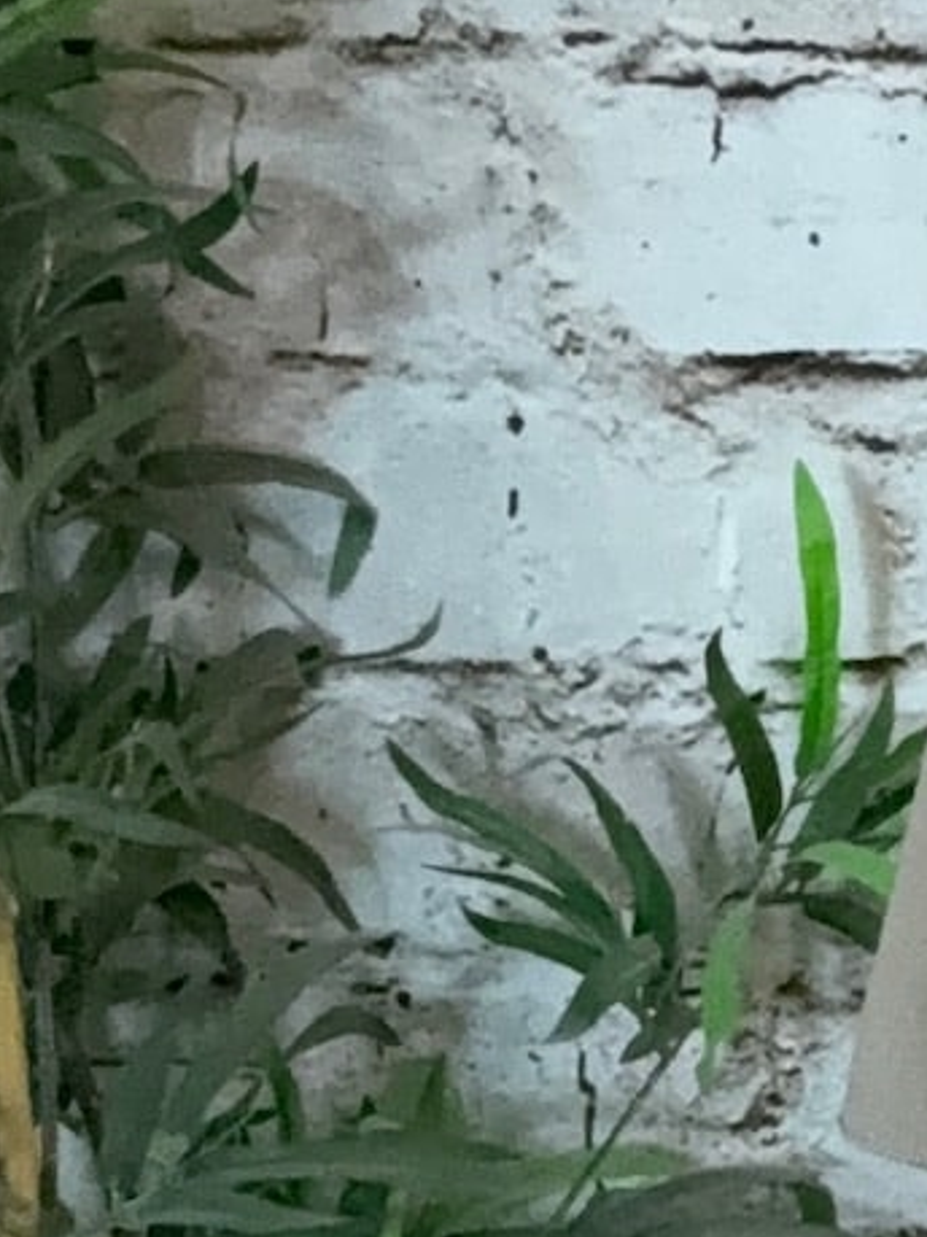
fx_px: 4787
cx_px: 1994
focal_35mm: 134
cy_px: 1046
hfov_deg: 10.0
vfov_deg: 14.6
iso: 250
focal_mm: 2.69
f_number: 1.9
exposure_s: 1/33
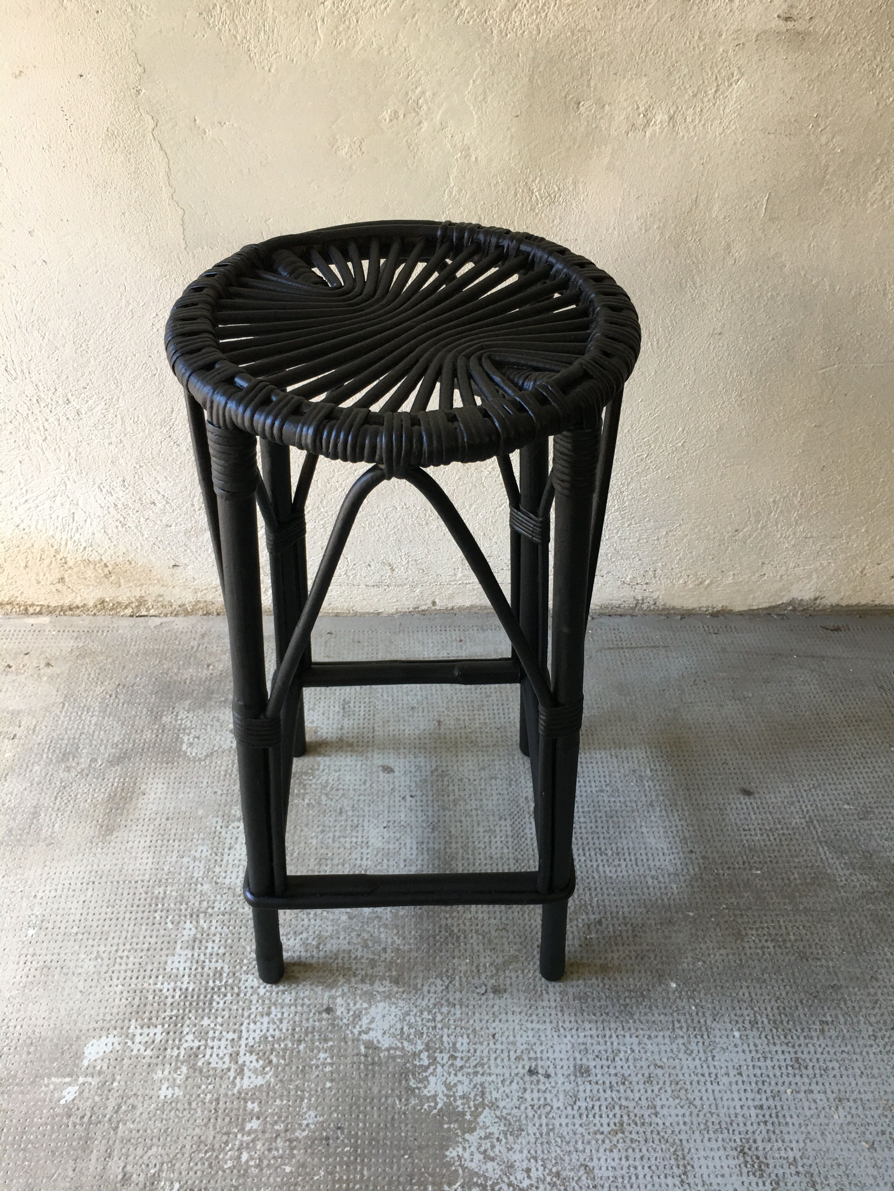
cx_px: 447
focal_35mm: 29
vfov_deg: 61.7
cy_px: 596
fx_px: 999
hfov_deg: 48.2
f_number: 2.2
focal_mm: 4.15
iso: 40
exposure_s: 1/33
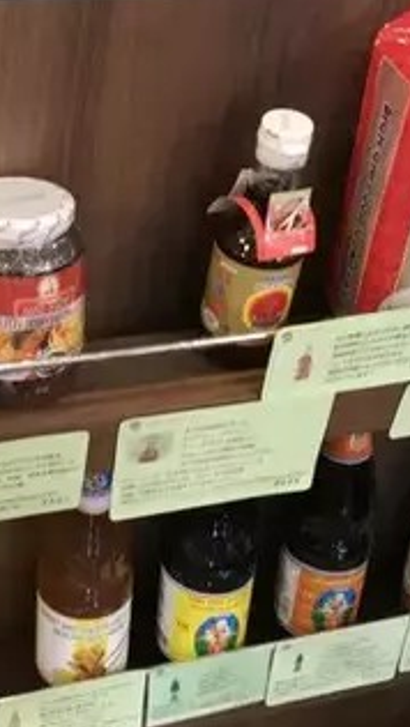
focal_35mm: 58
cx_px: 117
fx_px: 1120
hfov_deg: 20.6
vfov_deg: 36.0
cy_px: 380
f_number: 1.8
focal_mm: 3.99
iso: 125
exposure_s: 1/30
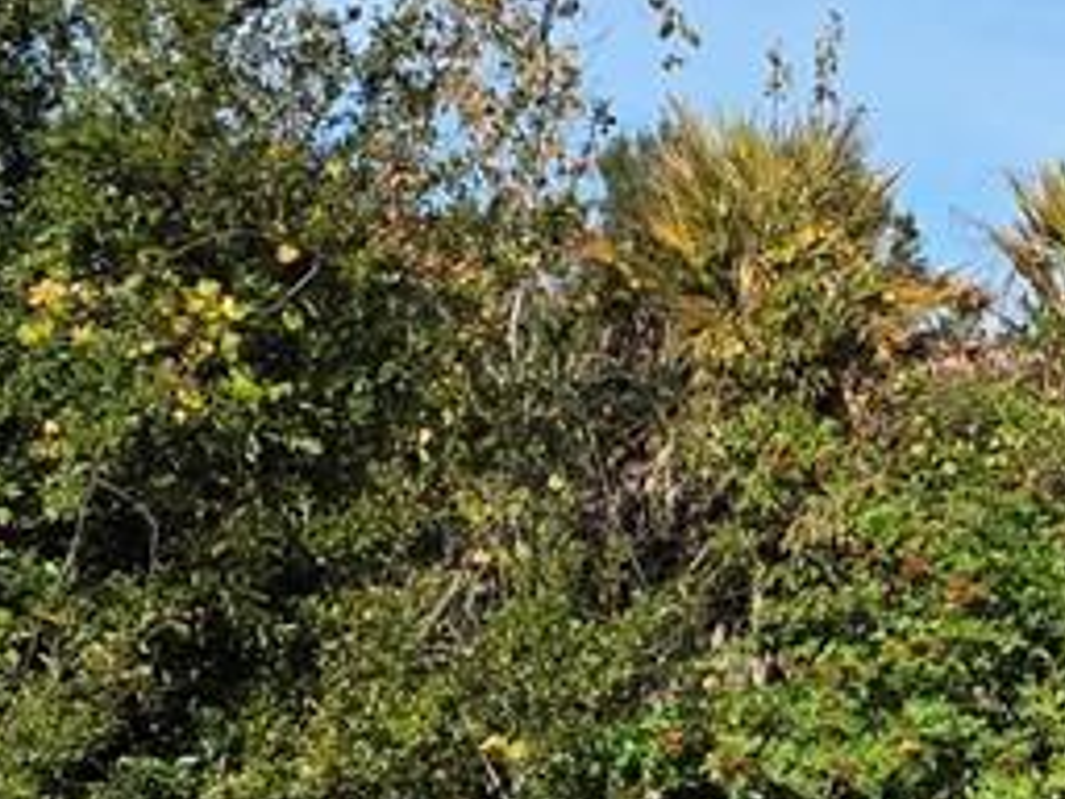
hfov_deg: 12.2
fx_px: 4430
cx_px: 2080
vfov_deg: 10.3
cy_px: 325
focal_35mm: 144
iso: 80
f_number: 1.7
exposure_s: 1/6355
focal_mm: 6.3
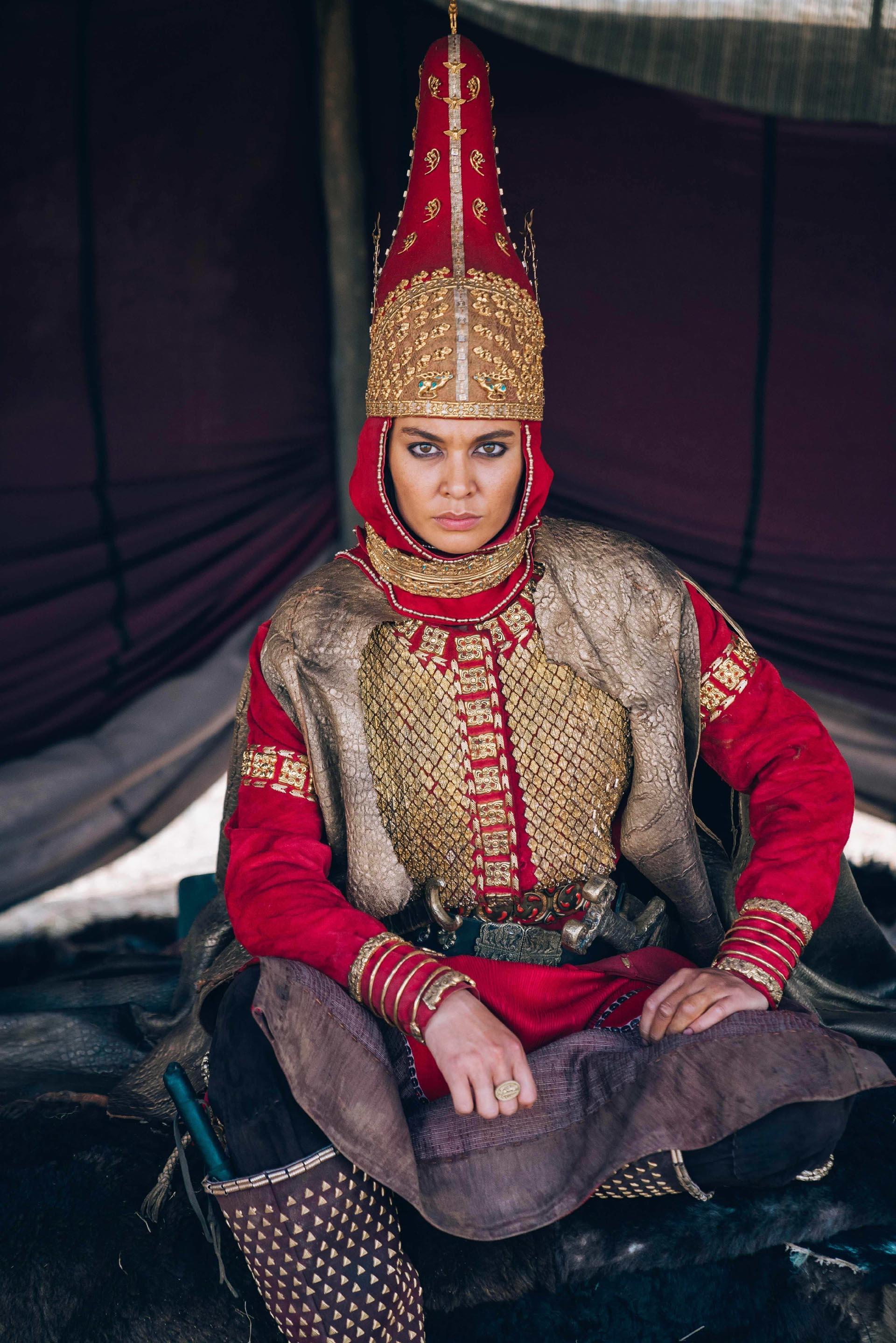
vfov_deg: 28.8
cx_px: 448
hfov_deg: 19.5
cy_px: 672
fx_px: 2613
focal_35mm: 70
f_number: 2.8
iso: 400
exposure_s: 1/800
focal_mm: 70
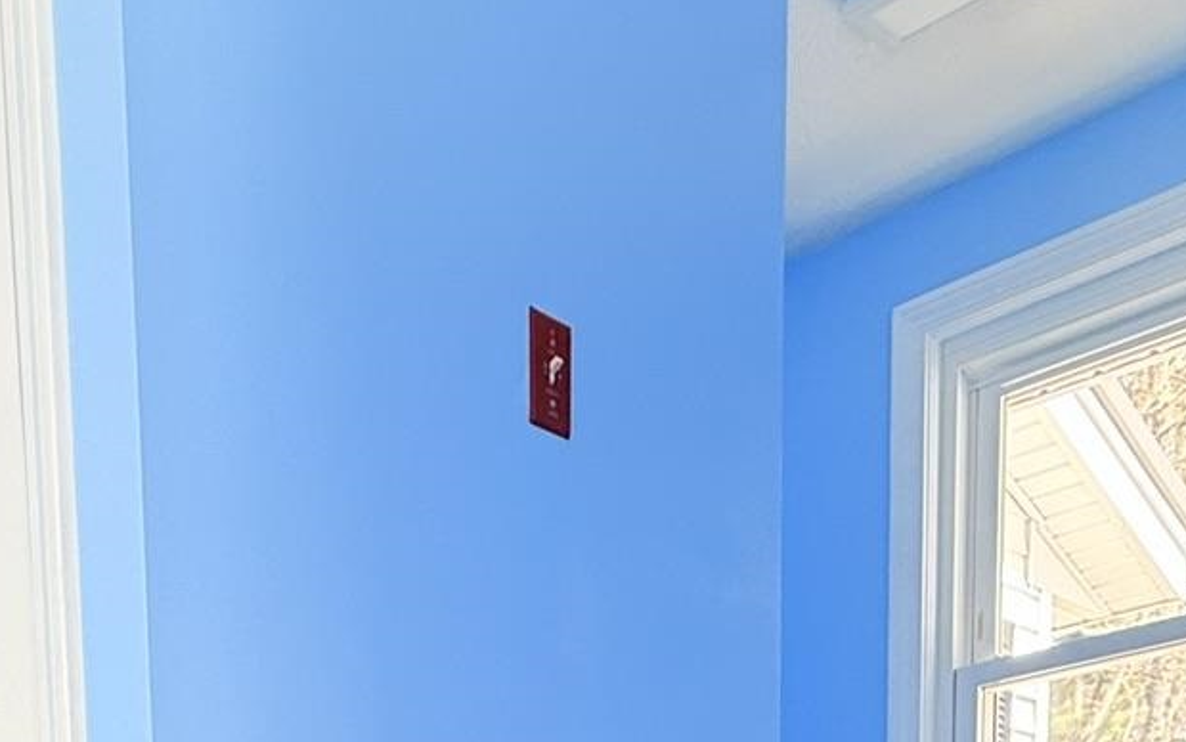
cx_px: 251
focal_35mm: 49
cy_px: 1327
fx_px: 1584
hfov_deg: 39.5
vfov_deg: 19.7
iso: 64
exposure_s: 1/99
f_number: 2.2
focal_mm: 2.22
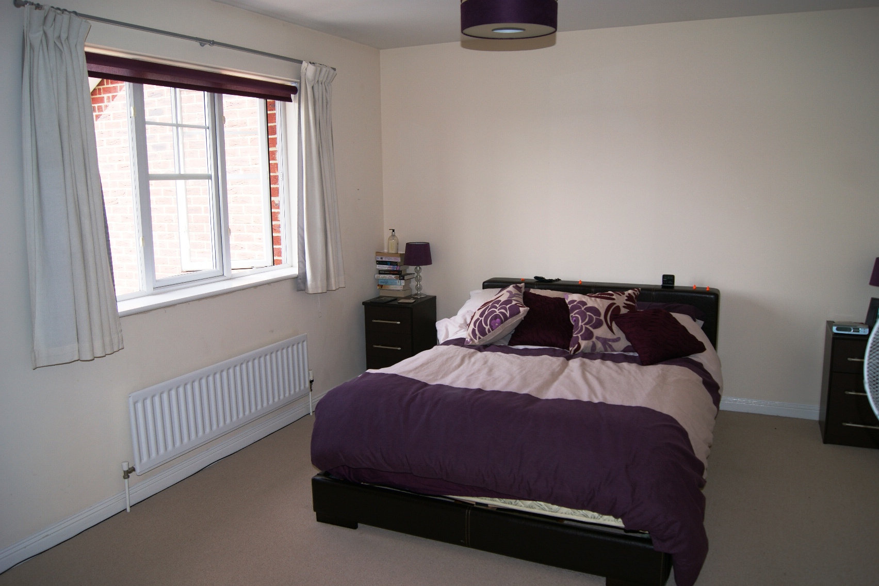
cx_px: 440
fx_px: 659
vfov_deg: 47.9
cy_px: 293
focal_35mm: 27
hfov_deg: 67.4
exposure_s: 1/160
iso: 125
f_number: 4
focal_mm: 18
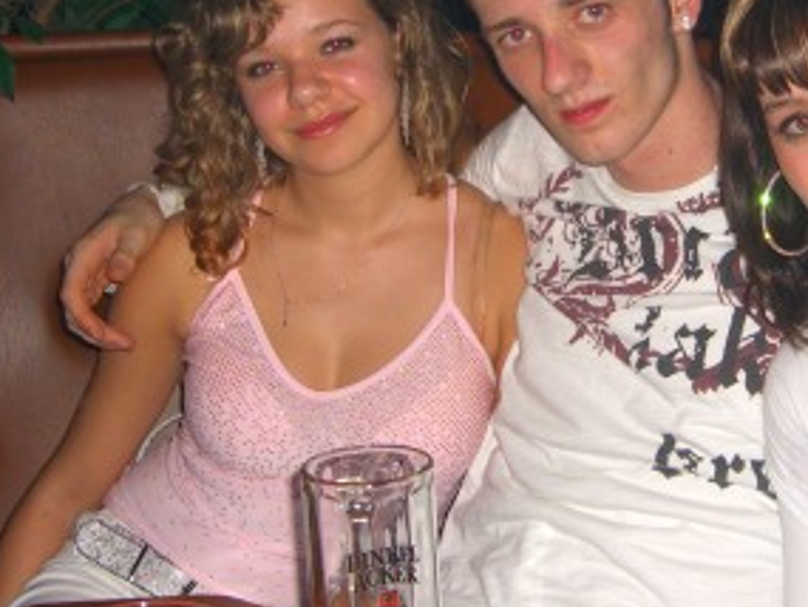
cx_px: 593
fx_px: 1868
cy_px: 252
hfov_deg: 24.2
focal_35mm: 80
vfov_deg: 18.4
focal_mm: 7.9
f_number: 2.8
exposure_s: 1/60
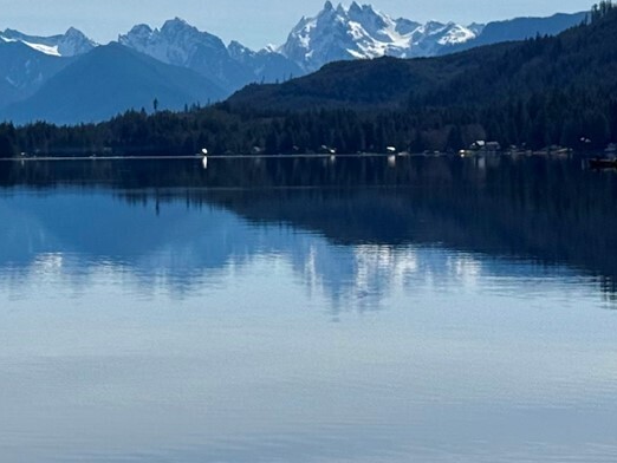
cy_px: -38
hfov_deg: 13.3
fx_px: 2621
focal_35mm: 147
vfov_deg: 10.0
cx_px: 18
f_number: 1.78
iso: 50
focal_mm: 6.76
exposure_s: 1/11364
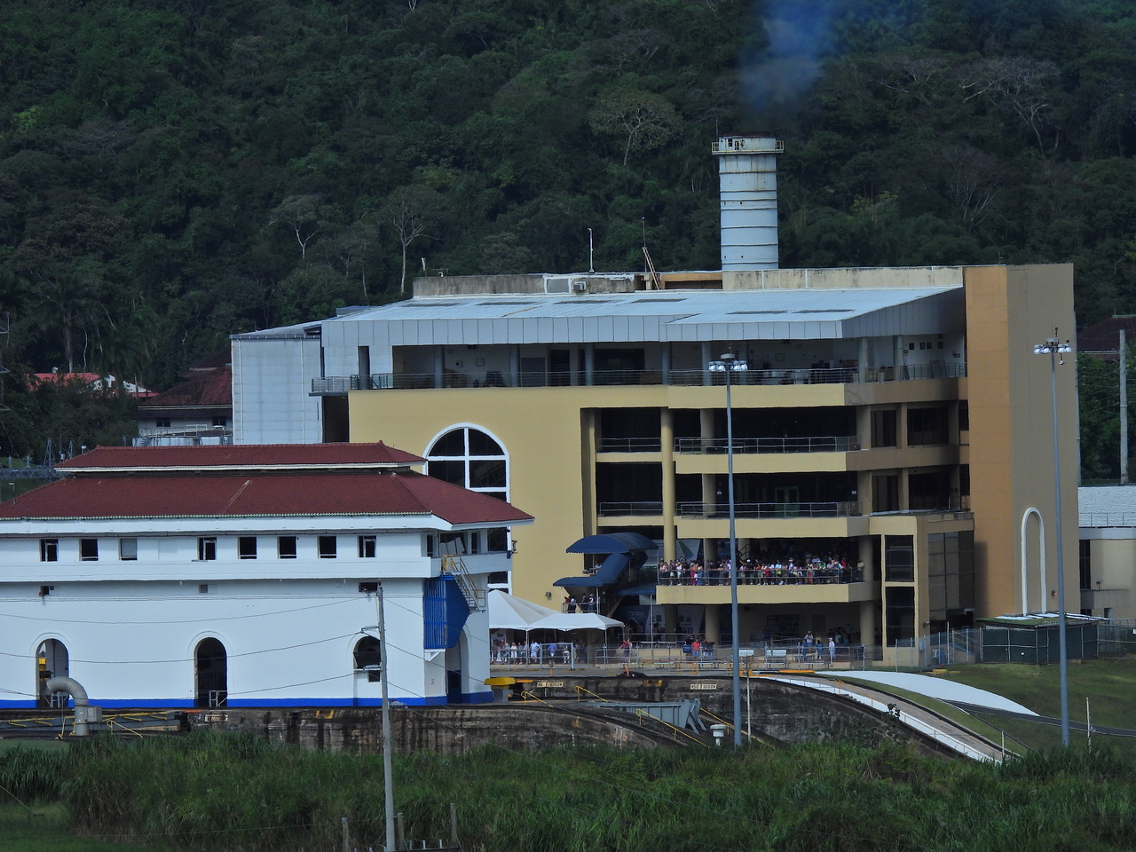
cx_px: 568
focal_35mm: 400
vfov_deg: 3.7
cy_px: 426
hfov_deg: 5.0
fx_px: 13127
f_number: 5
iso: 100
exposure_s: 1/1600
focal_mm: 71.4
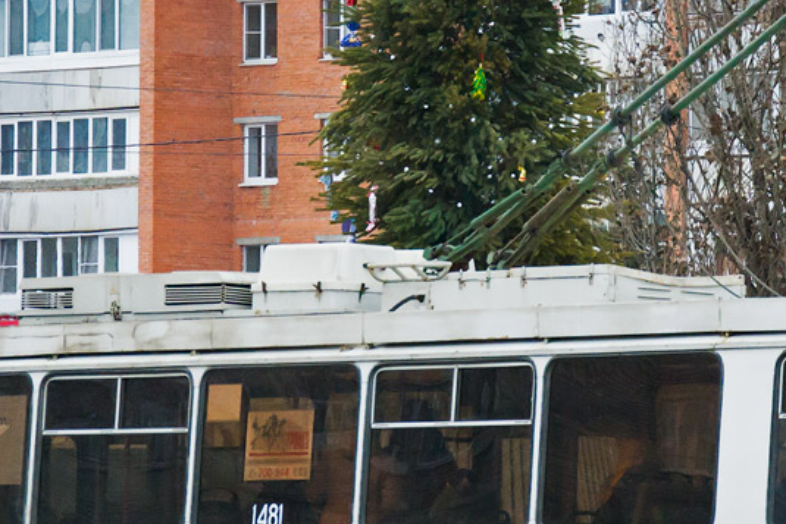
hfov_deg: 8.2
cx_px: 566
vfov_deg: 5.5
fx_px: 5506
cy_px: 270
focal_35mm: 252
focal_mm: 75
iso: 800
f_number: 5.6
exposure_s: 1/500
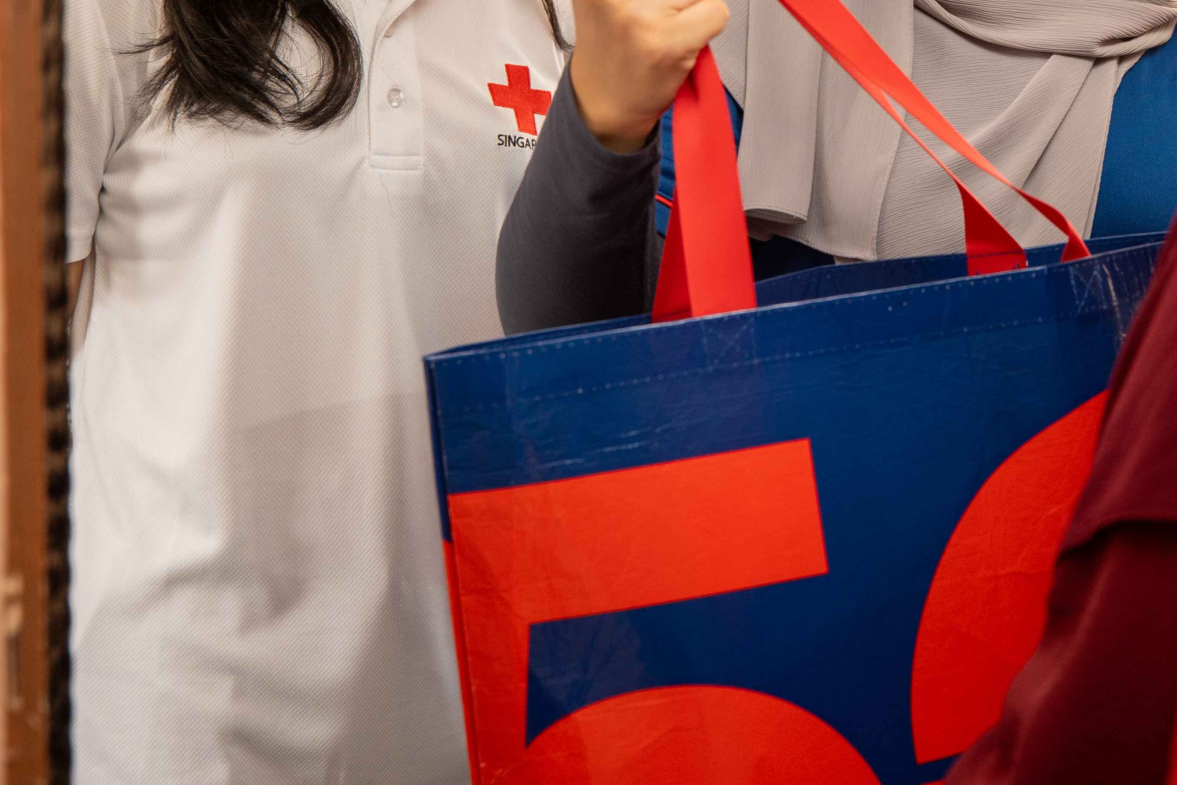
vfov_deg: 14.9
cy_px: -2
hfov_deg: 22.3
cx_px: 958
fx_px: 2942
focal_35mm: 90
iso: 320
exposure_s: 1/80
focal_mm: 35
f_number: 2.8
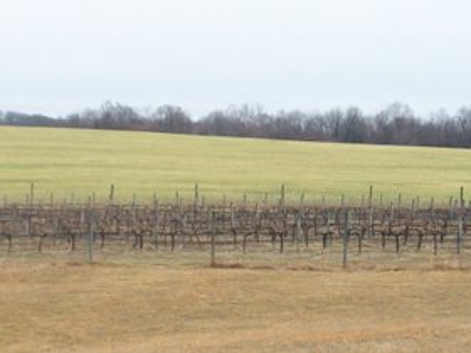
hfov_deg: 13.2
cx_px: 287
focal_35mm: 149
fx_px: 2027
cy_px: 285
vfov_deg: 9.9
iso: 80
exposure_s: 1/200
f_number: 4.1
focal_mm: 11
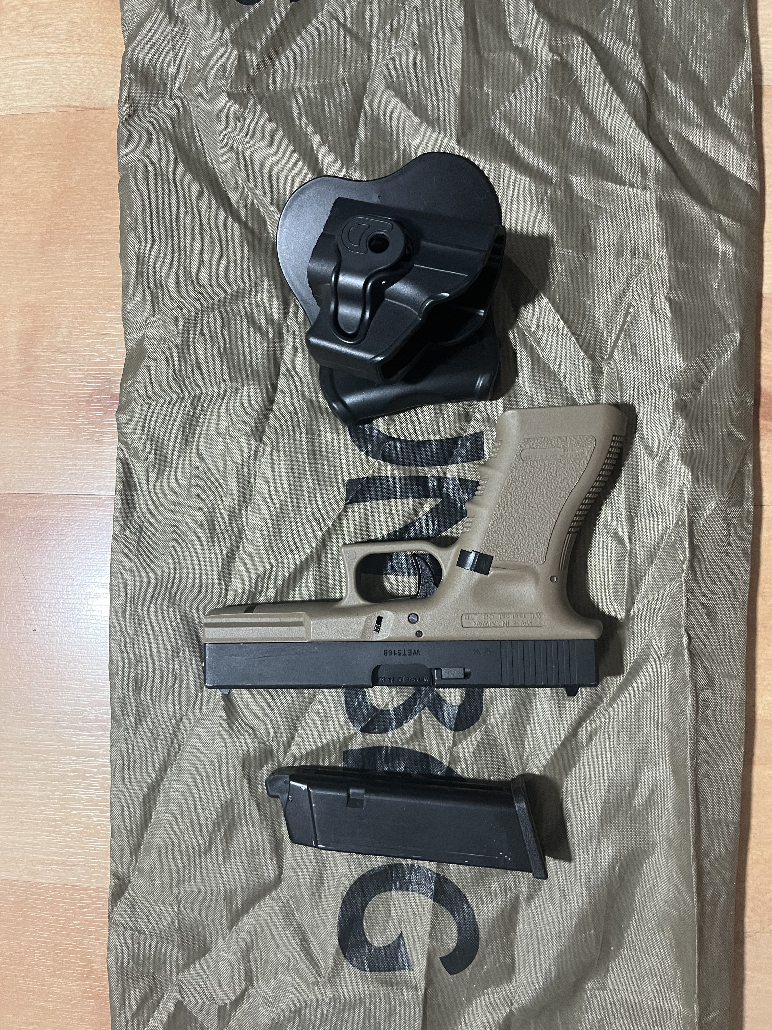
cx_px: 386
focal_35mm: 26
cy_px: 515
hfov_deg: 53.1
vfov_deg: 67.3
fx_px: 773
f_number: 1.6
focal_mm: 5.1
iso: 200
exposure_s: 1/50
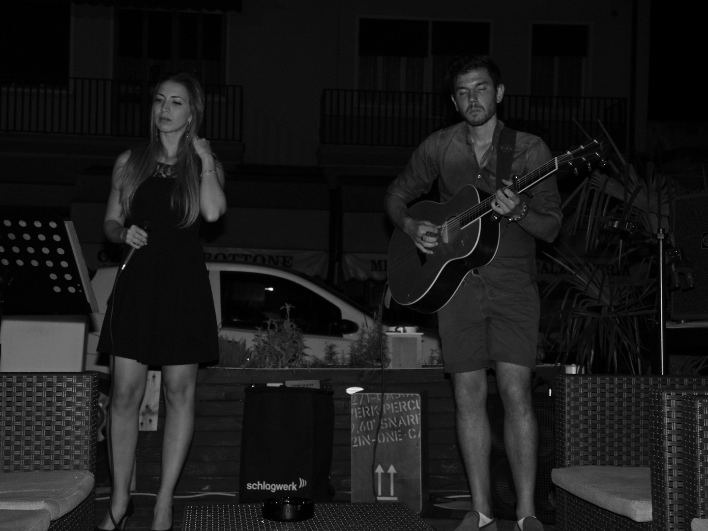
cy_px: 266
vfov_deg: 25.2
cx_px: 354
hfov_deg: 33.2
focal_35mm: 58
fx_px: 1186
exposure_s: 1/40
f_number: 2.8
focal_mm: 12.5
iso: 200
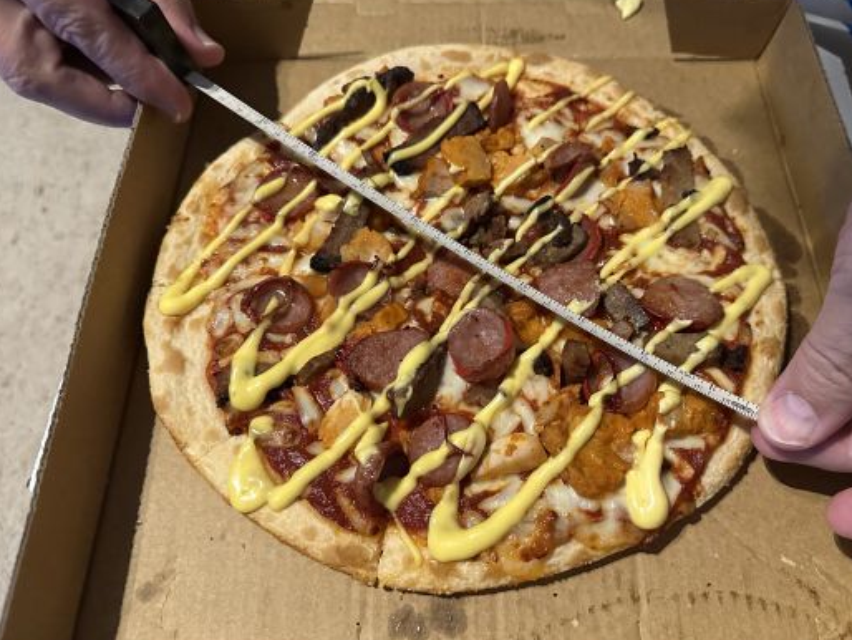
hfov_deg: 63.1
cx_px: 487
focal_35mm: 28
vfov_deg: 49.8
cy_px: 323
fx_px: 689
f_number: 1.78
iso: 800
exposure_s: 1/56
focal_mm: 6.86
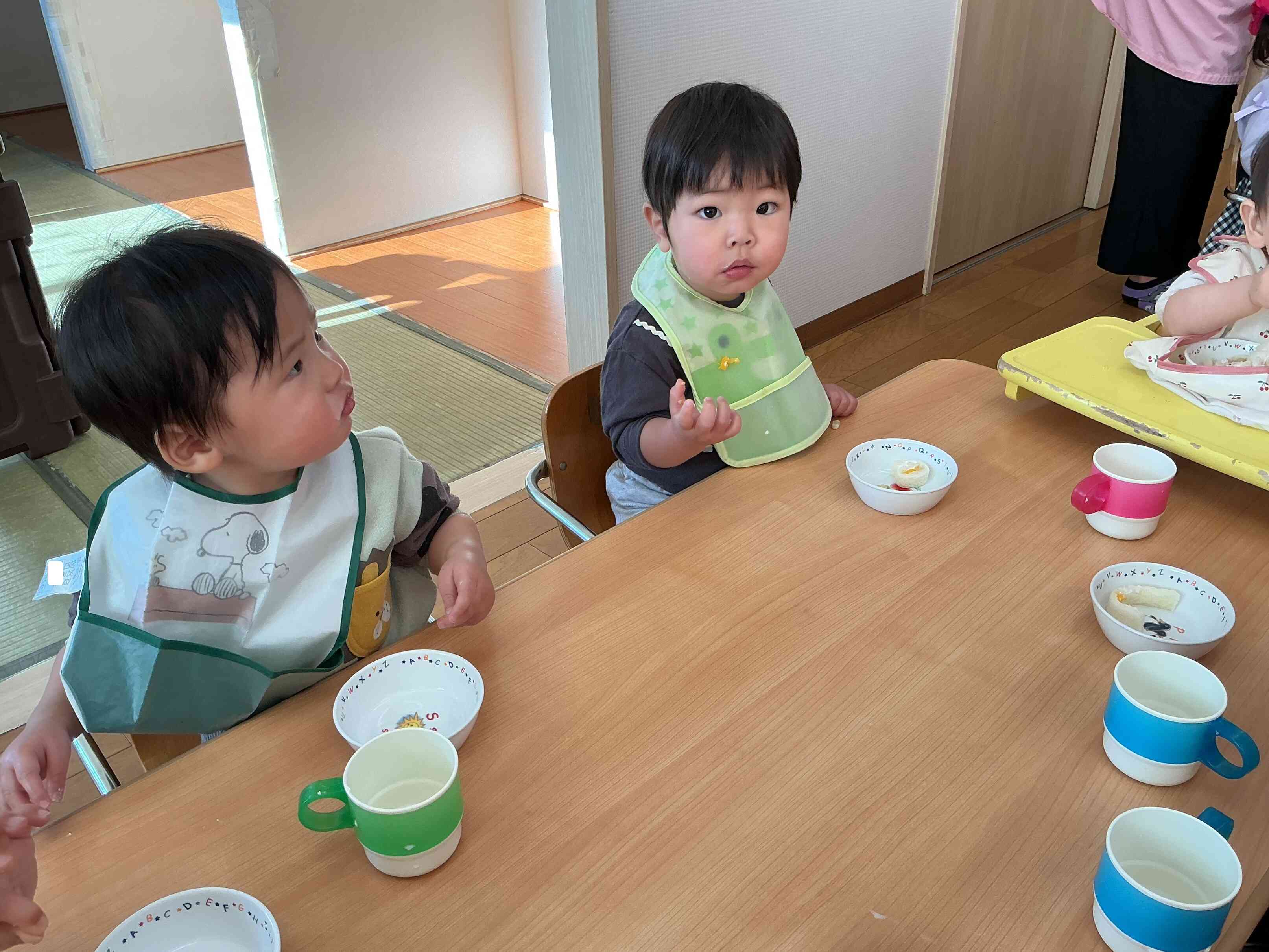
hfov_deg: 61.7
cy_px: 476
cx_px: 634
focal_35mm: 29
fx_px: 1063
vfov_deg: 48.2
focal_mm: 3
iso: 32
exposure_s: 1/120
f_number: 1.8
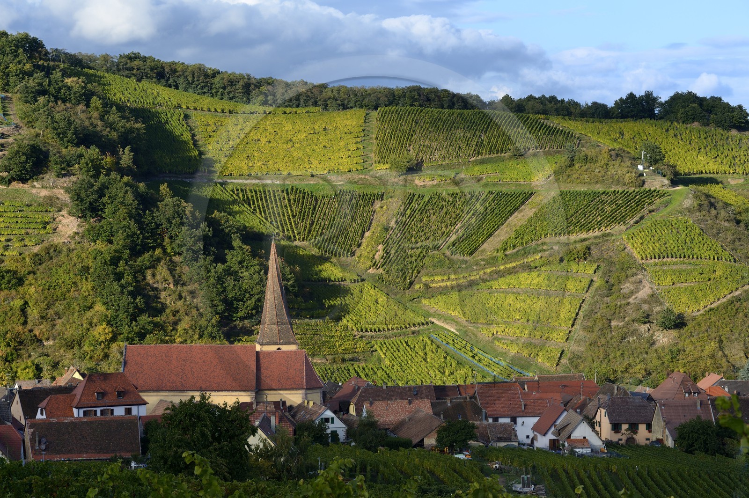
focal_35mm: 102
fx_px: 2120
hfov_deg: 20.0
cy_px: 249
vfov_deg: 13.4
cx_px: 374
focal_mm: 102
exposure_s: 1/200
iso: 200
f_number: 11
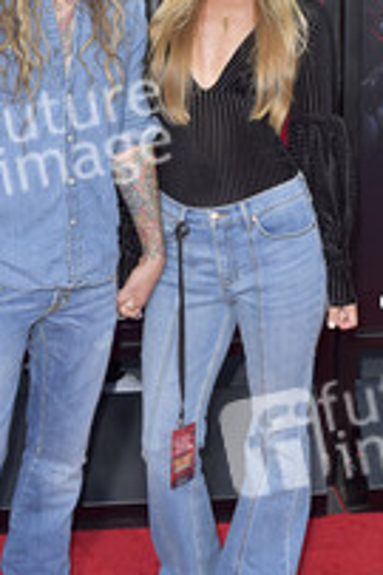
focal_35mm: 67
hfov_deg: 20.2
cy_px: 289
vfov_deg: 30.1
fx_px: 1071
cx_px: 109
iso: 320
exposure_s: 1/250
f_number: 7.1
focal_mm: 34
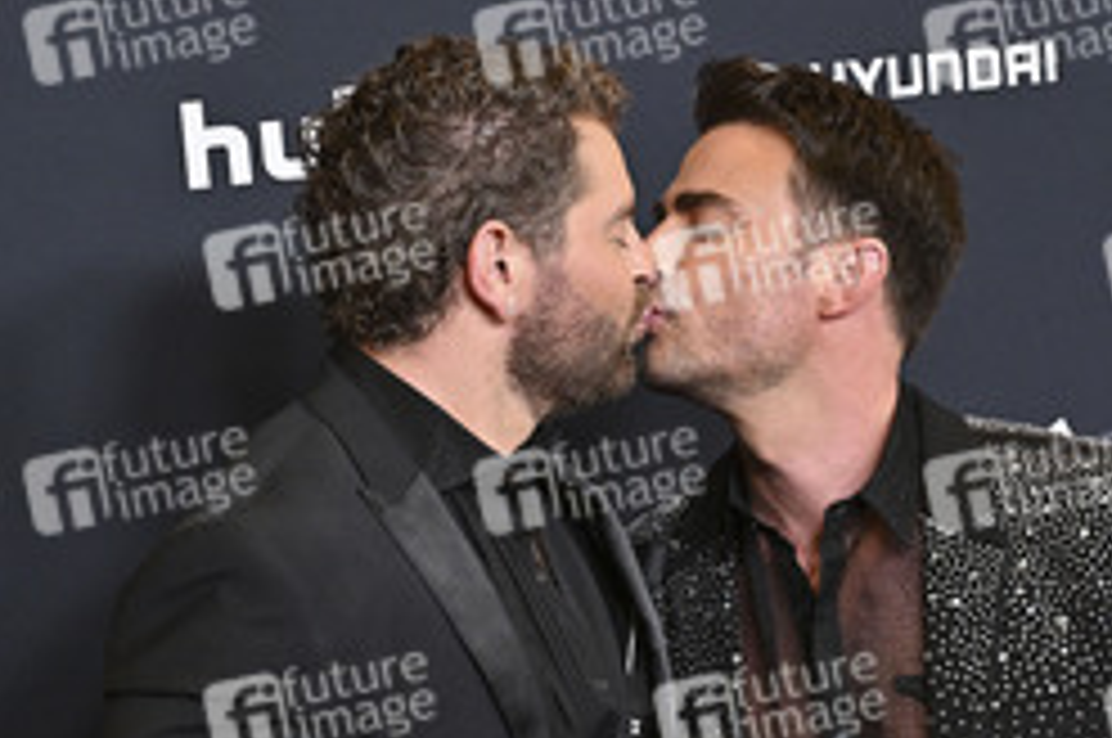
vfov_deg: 10.8
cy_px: 594
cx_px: 651
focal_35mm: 126
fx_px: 3887
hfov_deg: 16.3
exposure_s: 1/250
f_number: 5.6
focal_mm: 69
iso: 4000
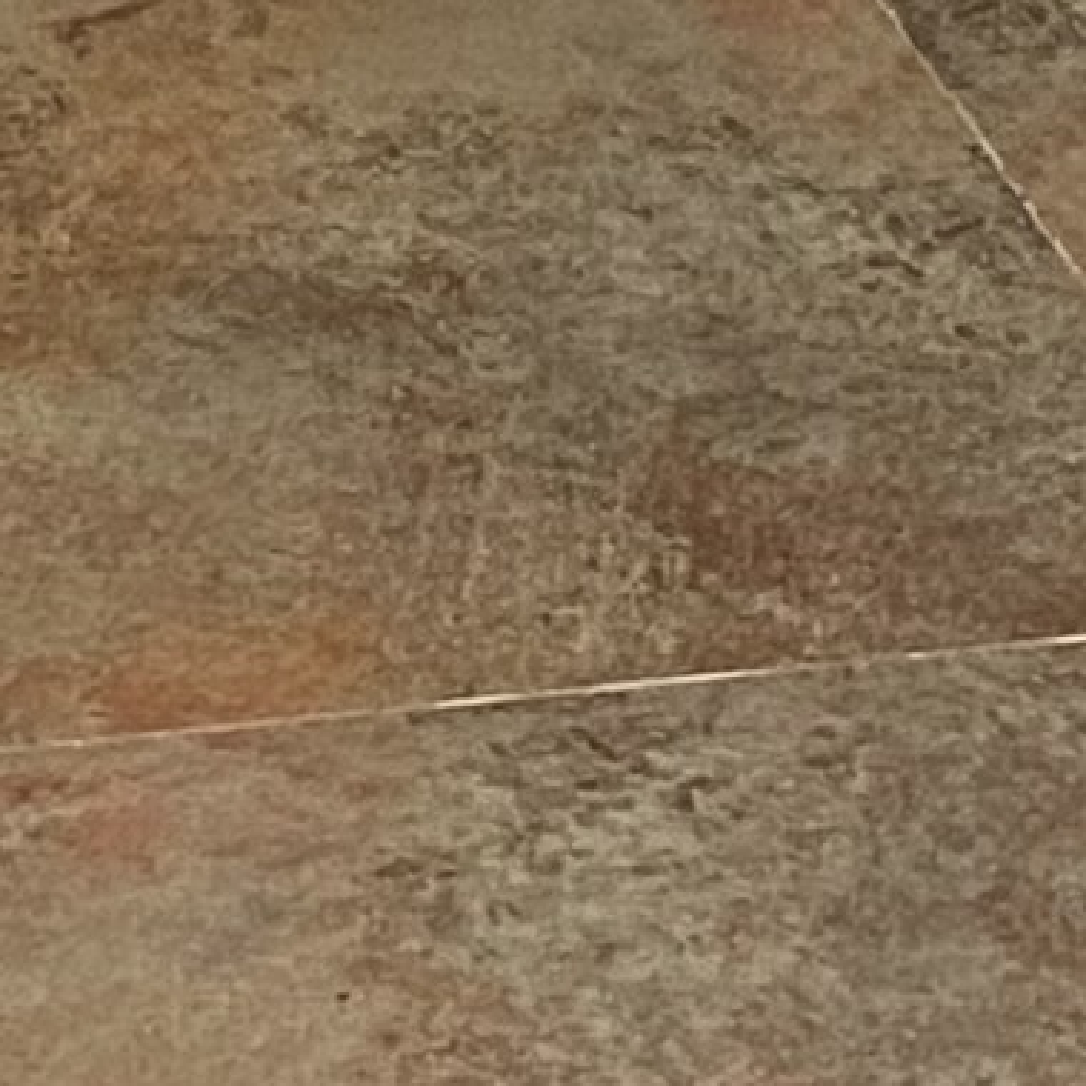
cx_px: -777
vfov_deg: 6.2
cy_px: -2812
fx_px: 8661
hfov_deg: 7.0
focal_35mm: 244
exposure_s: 1/66
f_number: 1.8
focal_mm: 4.25
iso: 125
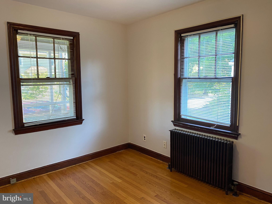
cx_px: 136
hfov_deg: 67.3
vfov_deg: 53.1
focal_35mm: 26
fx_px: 204
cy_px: 102
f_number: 1.8
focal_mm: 4.25
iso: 125
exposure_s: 1/60
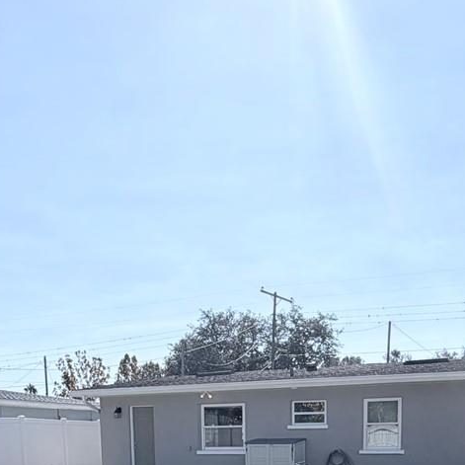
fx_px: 638
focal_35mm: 42
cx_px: 273
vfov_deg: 34.1
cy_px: 525
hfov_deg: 39.9
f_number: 2.2
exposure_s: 1/1285
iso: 20
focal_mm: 2.22
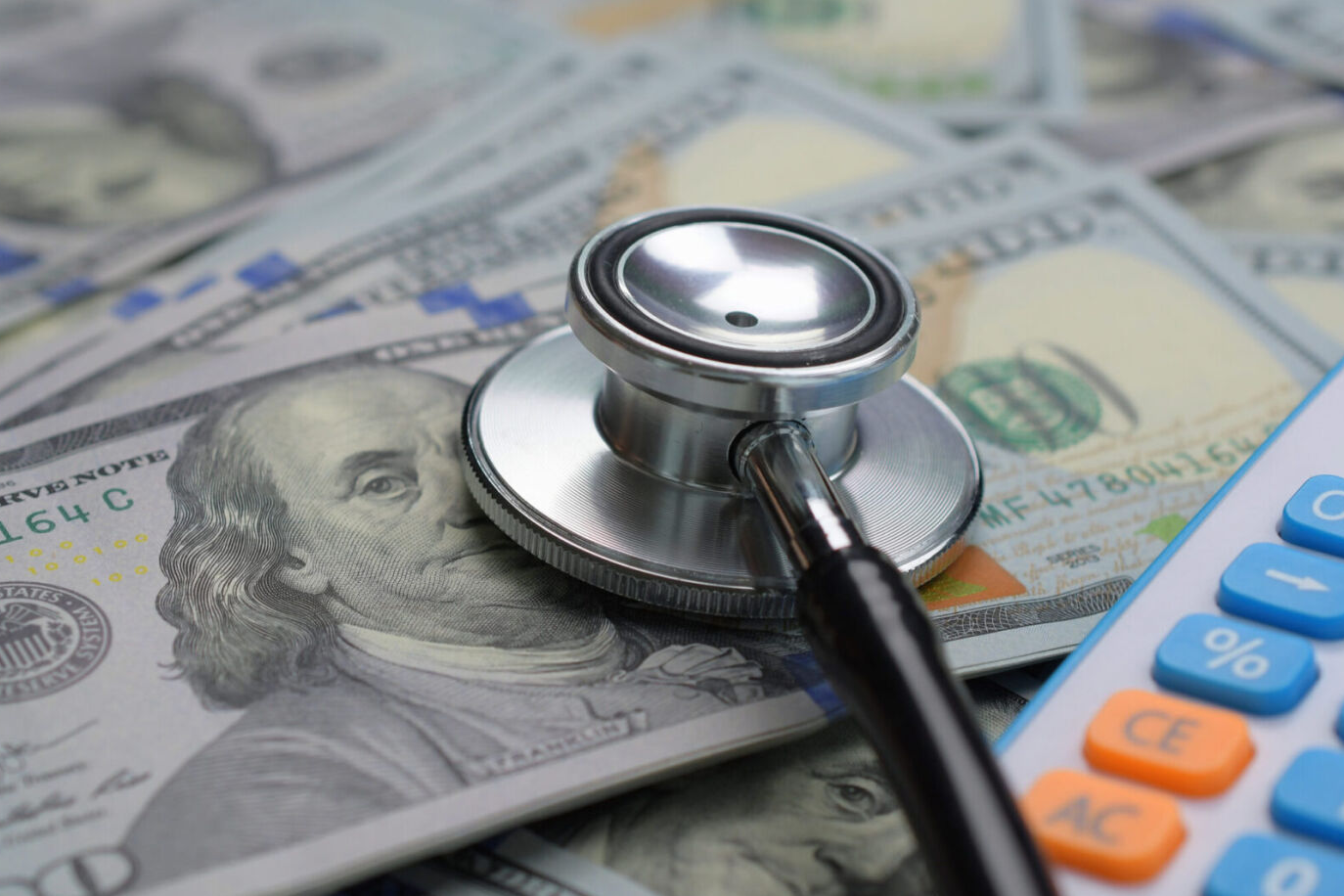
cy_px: 504
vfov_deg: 17.7
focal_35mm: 77
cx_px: 730
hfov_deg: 26.3
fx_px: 2874
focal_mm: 40
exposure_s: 1/160
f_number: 5.6
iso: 250
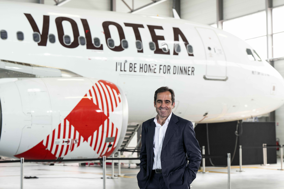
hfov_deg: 24.8
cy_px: 94
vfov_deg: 16.7
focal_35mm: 82
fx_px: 647
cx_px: 142
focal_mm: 82
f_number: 5
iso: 2000
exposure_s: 1/640
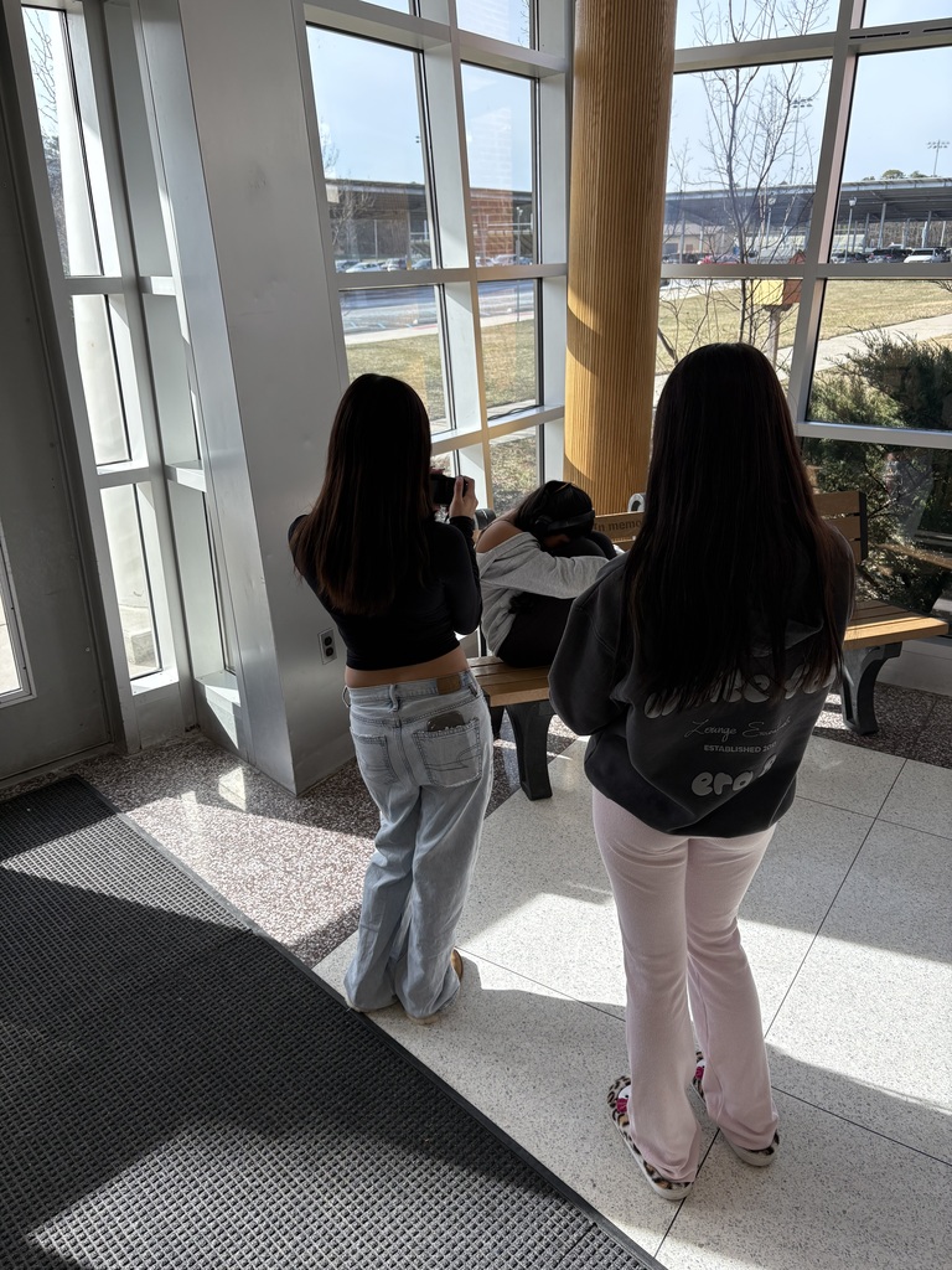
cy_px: 635
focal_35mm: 26
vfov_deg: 67.3
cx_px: 476
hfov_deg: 53.1
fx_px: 953
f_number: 1.6
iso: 64
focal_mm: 5.96
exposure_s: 1/395
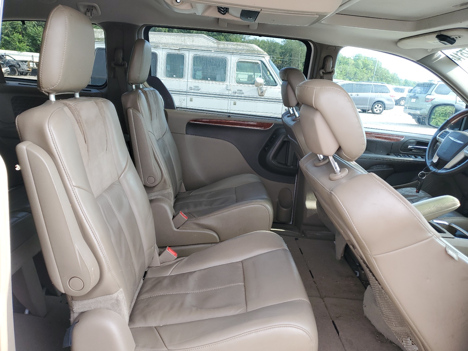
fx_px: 352
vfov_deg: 53.1
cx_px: 234
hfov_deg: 67.3
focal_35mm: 26
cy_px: 176
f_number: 1.5
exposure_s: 1/256
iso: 50
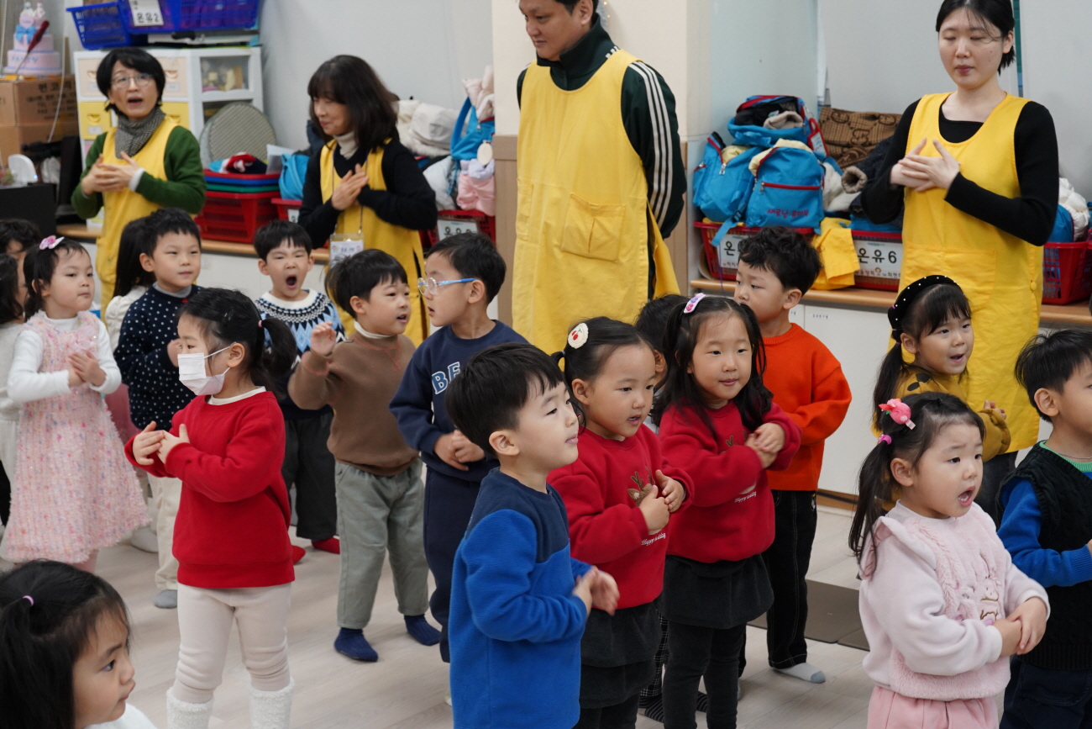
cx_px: 546
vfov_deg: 22.6
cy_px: 364
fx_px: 1820
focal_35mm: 60
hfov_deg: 33.4
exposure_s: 1/80
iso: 2500
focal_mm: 60
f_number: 7.1
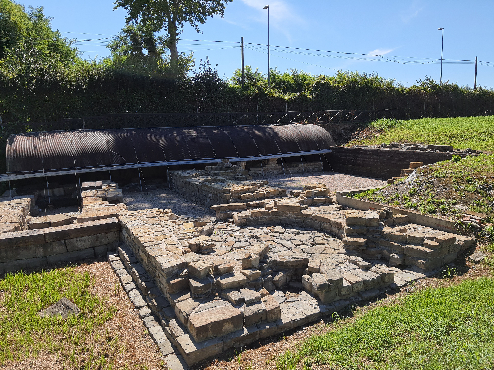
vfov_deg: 53.1
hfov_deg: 67.3
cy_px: 185
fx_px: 371
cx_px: 247
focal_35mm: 26
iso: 50
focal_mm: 4.32
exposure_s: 1/2656
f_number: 1.7
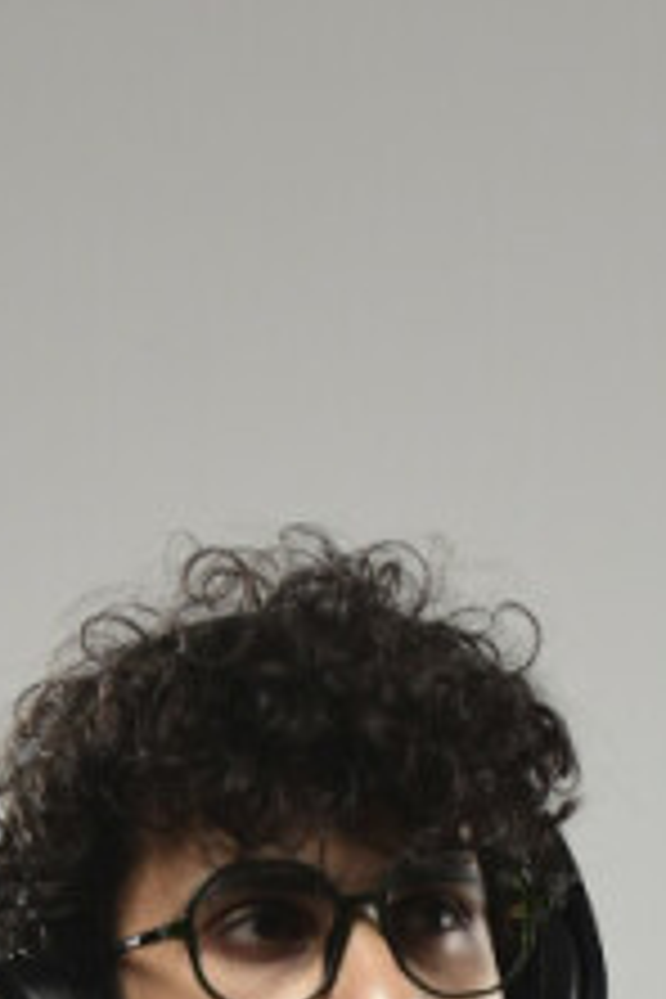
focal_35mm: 227
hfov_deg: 6.0
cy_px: 2340
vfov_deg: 8.4
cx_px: 585
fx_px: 6299
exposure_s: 1/125
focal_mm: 42
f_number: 5.6
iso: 400
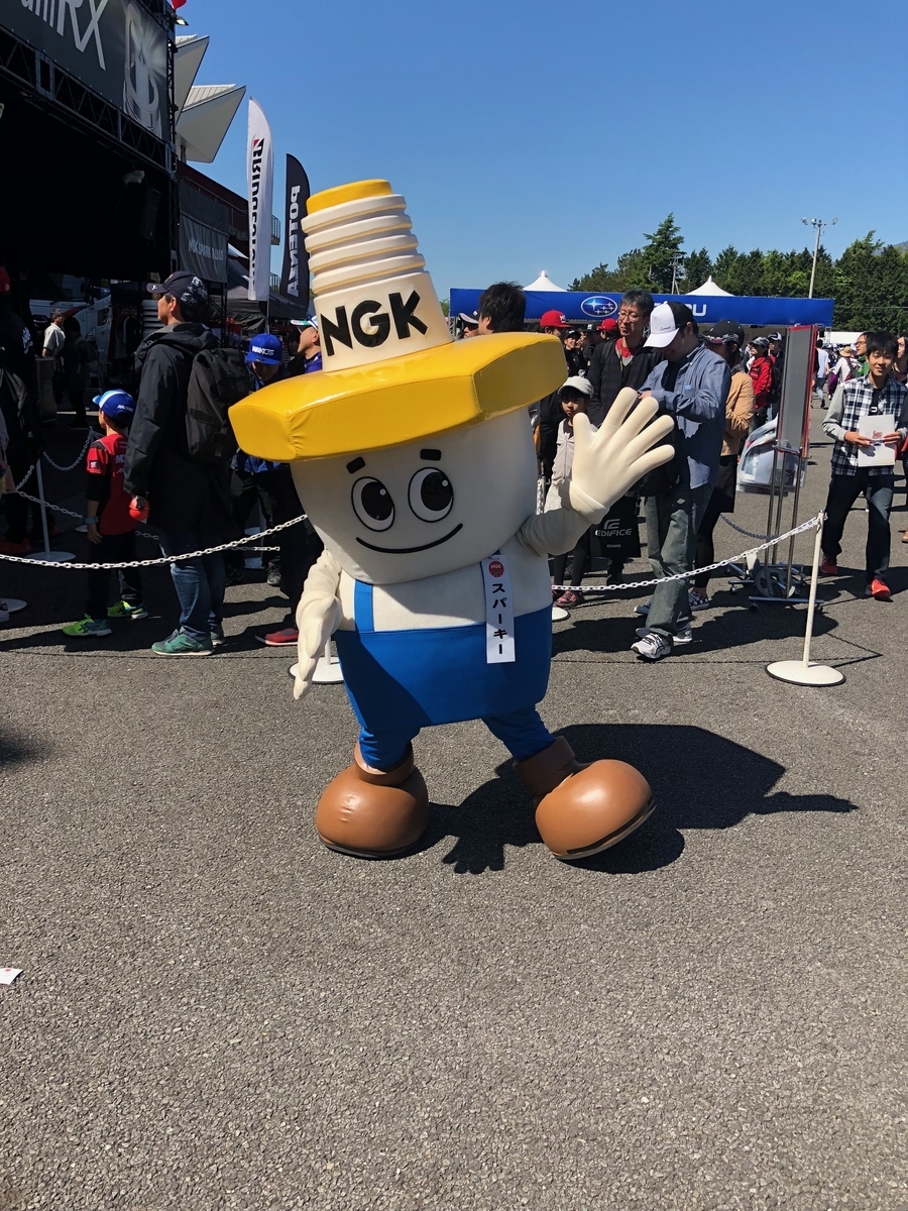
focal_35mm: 28
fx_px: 979
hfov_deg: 49.7
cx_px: 454
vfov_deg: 63.4
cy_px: 606
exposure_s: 1/1675
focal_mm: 3.99
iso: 20
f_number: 1.8
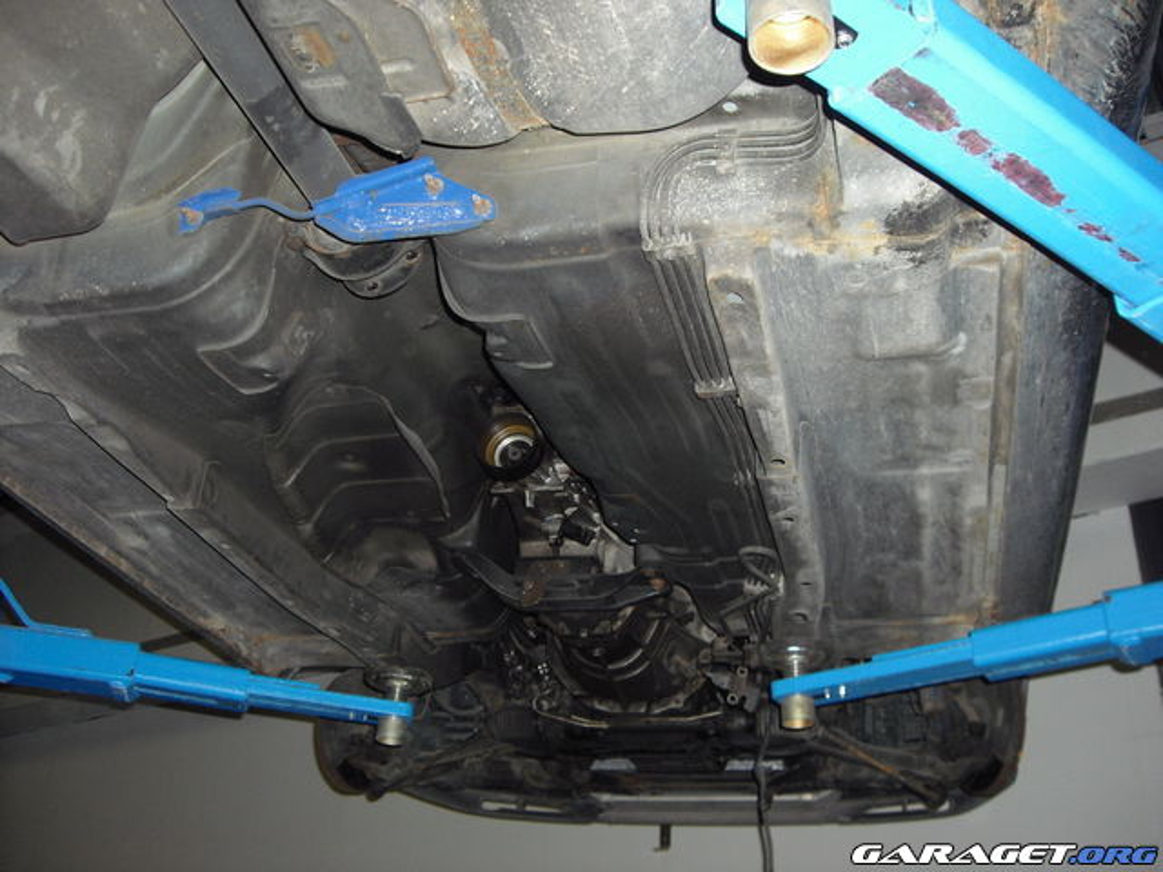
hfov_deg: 50.1
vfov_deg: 38.7
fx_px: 1243
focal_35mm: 37
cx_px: 582
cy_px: 436
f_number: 2.7
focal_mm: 6.2
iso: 200
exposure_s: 1/60
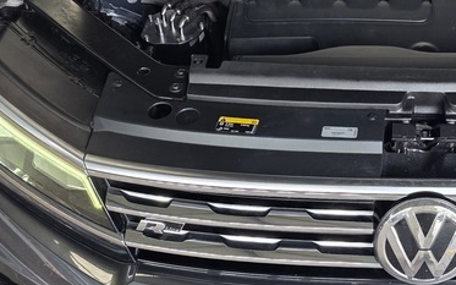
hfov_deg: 29.1
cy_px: 18
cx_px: 429
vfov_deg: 19.0
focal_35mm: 67
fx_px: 833
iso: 200
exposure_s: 1/180
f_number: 1.7
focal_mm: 6.25
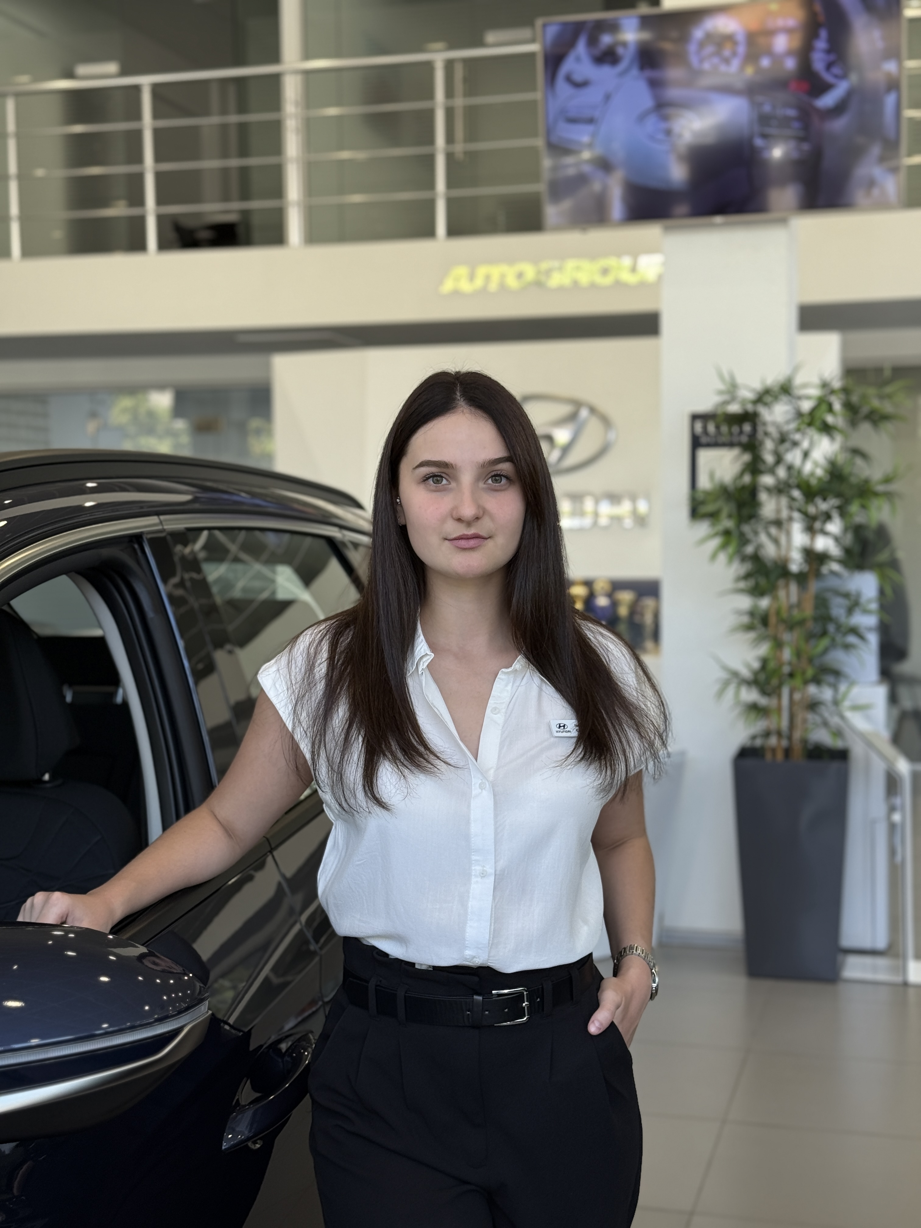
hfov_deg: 30.3
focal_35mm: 48
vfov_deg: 39.7
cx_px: 460
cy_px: 614
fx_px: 1703
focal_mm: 6.76
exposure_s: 1/190
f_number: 1.78
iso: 50
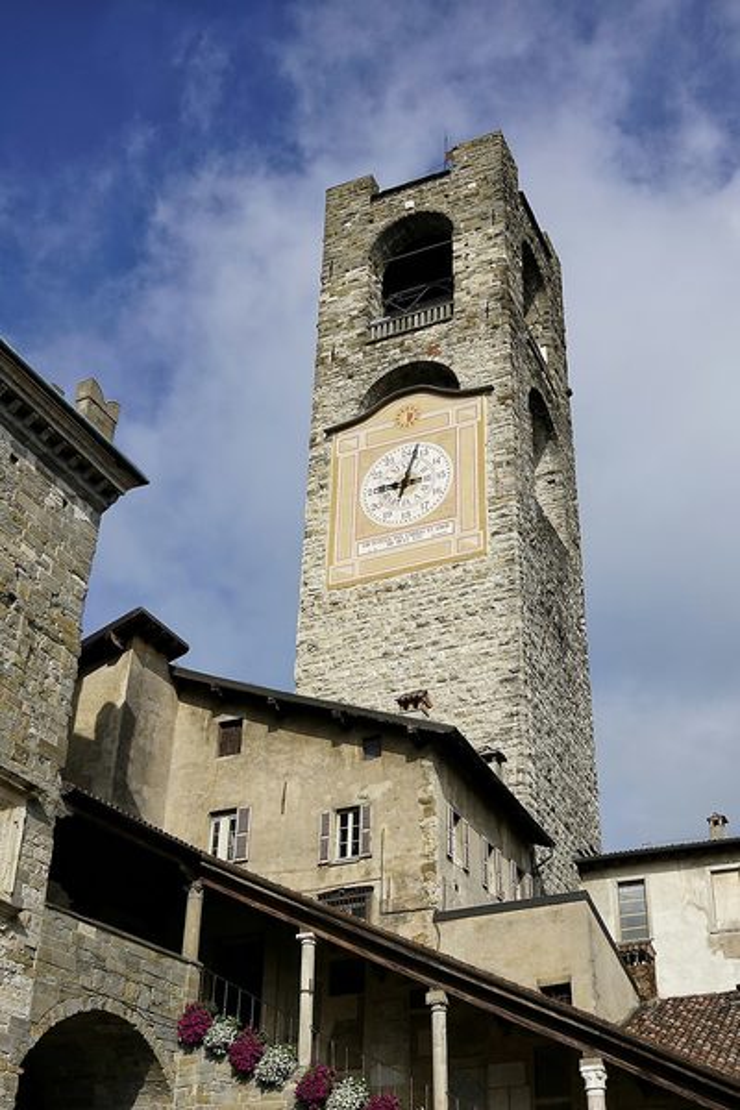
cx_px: 370
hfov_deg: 37.9
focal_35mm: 35
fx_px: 1079
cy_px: 555
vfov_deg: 54.4
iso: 100
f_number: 8
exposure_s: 1/400
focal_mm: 35
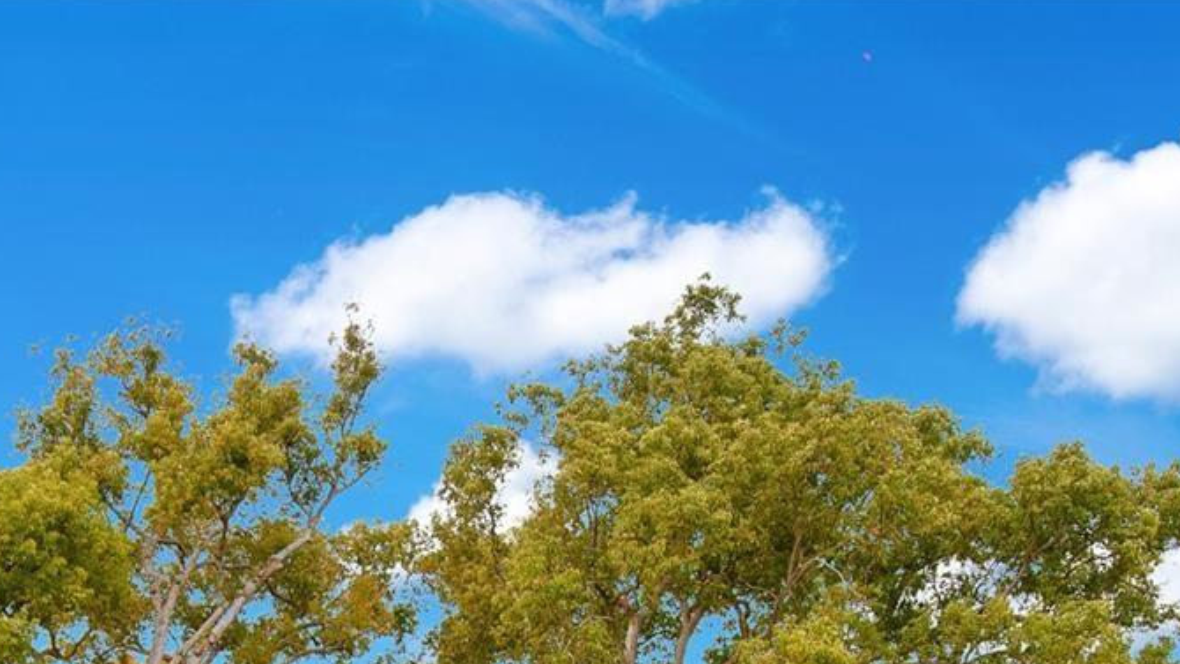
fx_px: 1252
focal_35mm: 40
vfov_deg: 24.6
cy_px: 932
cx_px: 285
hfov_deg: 48.4
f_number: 9
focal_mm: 16
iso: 100
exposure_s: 1/125
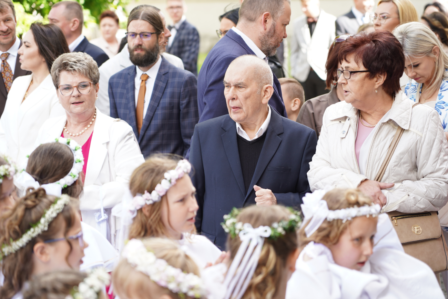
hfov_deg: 19.5
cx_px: 224
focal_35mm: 105
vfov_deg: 13.0
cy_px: 150
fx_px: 1307
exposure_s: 1/100
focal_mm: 105
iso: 160
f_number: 4
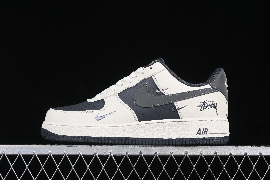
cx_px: 135
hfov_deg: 27.0
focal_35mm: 75
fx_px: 562
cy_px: 90
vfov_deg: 18.2
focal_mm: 50
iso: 160
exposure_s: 1/80
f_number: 8
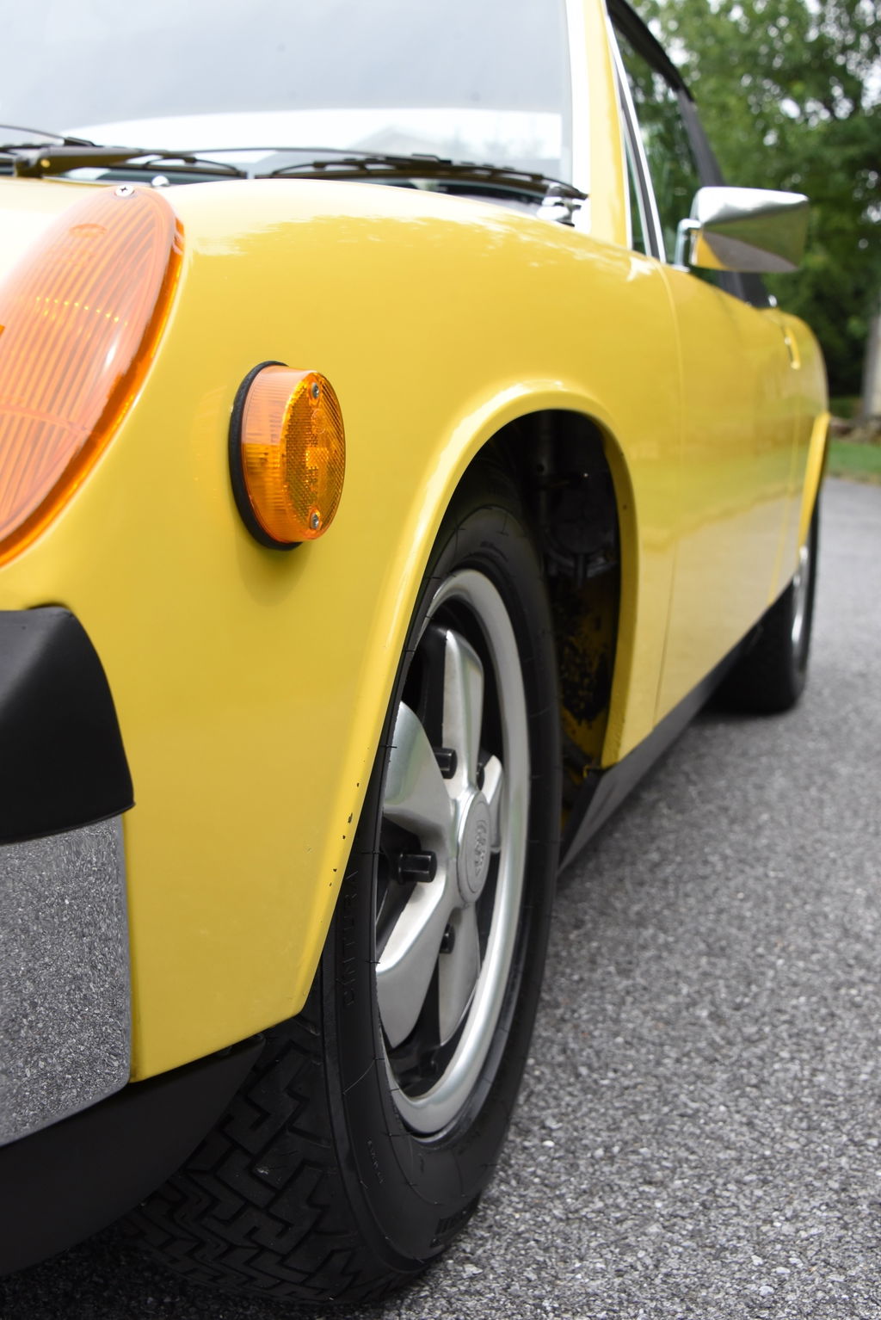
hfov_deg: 28.1
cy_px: 660
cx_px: 440
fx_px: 1760
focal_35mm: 48
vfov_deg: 41.1
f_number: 10
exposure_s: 1/1250
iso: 2000
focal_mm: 48
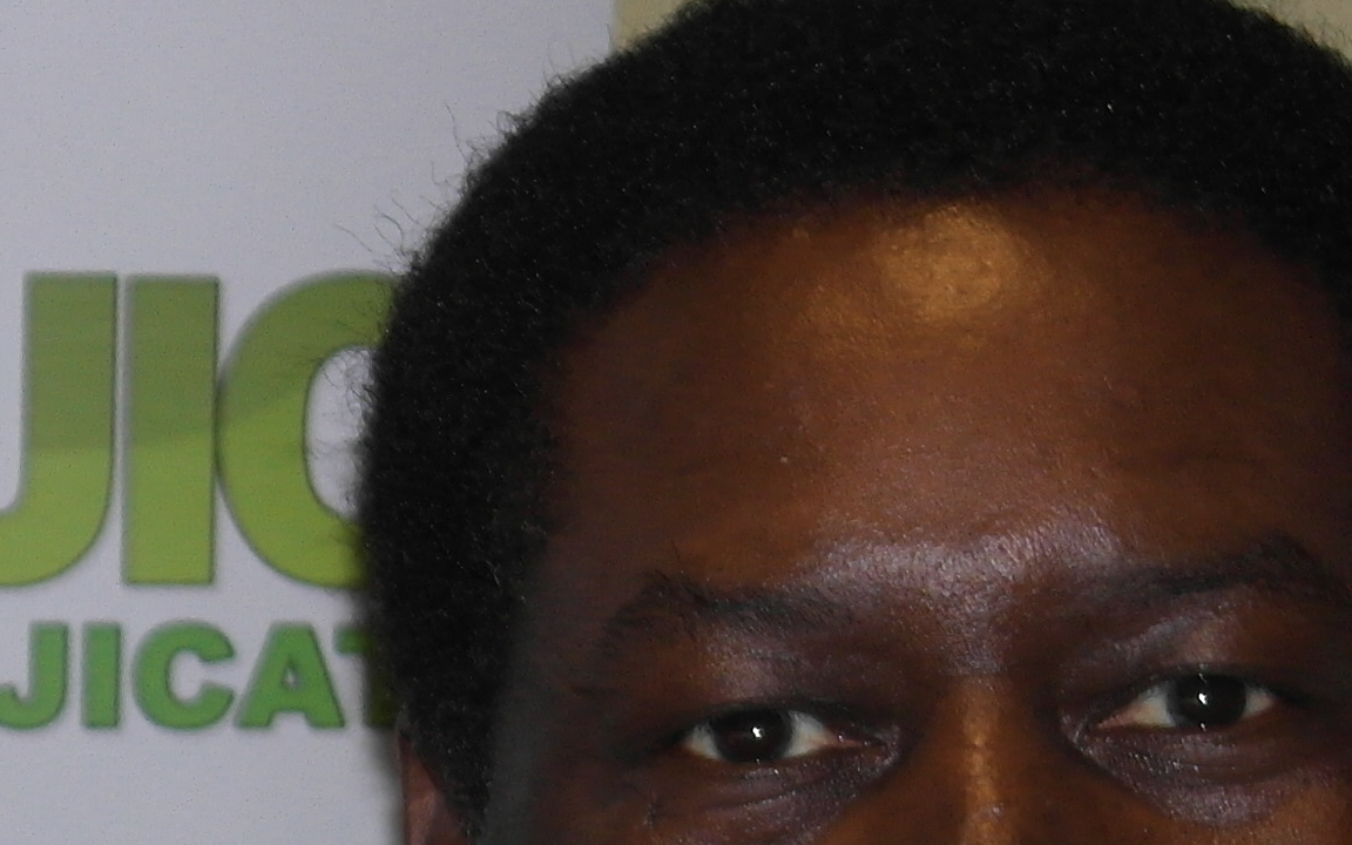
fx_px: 12307
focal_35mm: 334
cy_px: 1809
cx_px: -1215
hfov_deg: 6.1
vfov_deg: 3.9
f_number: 5
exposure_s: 1/60
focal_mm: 45
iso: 400
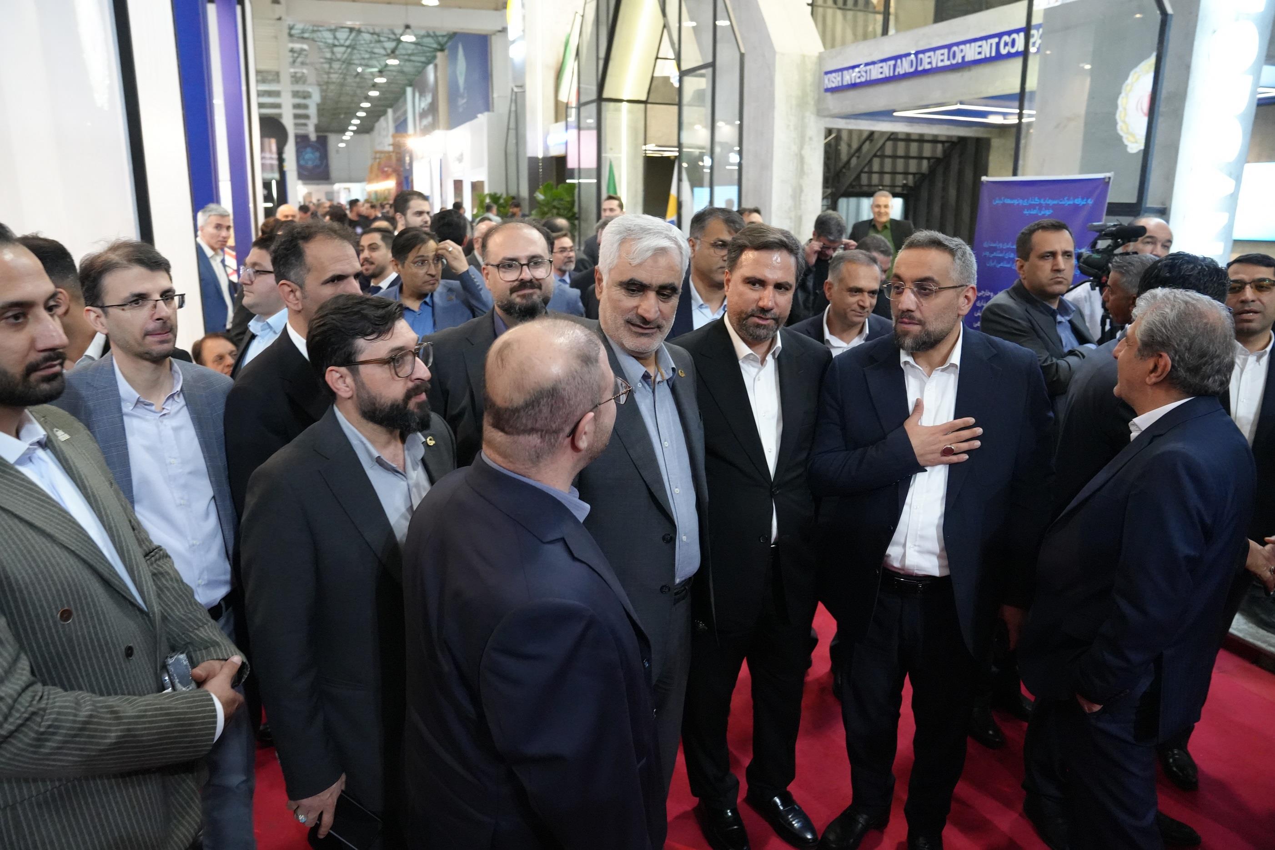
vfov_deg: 53.1
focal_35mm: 24
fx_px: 850
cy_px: 425
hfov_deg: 73.7
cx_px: 638
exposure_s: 1/160
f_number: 4
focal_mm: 24
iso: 8000
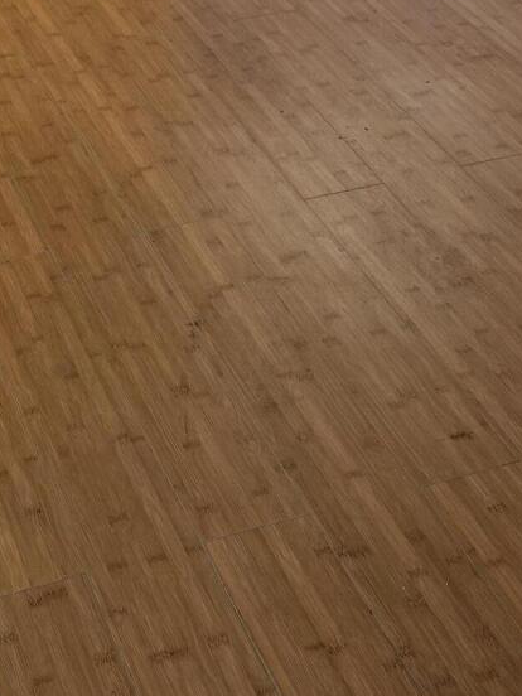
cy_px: -151
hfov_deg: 16.9
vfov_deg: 20.9
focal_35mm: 87
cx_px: 150
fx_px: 1749
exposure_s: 1/120
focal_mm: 6.76
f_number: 1.78
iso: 125
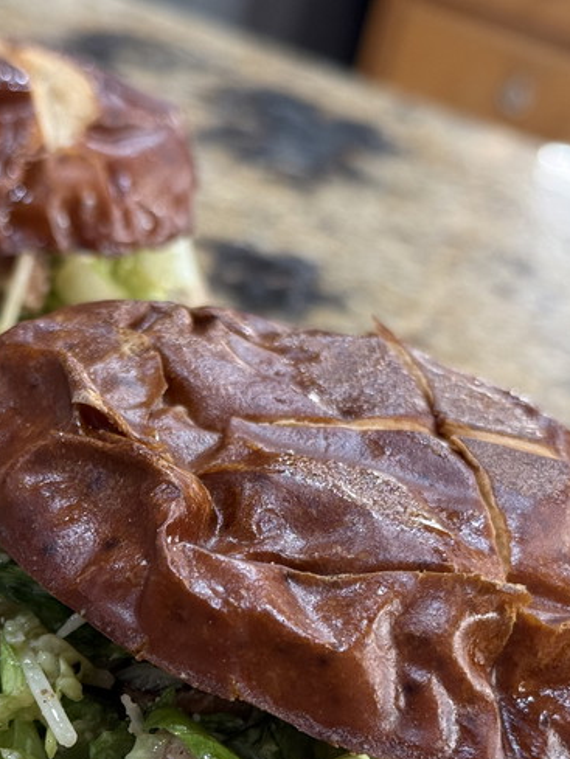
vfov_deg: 22.8
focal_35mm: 85
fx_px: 1865
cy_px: 573
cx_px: 213
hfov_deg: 17.3
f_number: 1.78
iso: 160
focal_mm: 6.76
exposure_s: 1/60
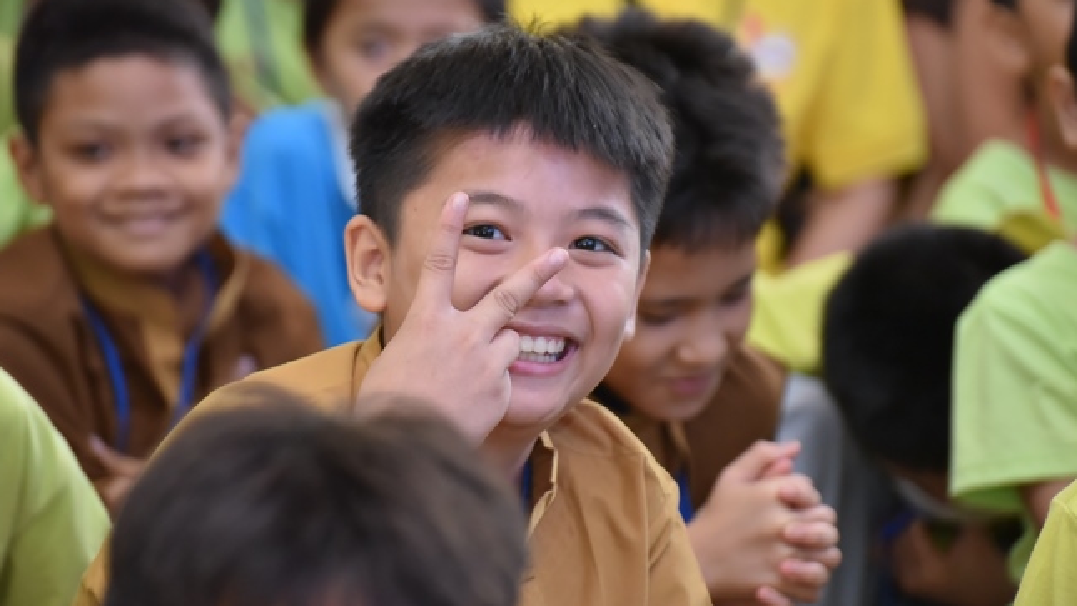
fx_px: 5427
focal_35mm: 190
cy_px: 341
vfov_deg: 6.4
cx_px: 539
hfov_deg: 11.3
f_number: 5
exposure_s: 1/125
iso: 2500
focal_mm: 180
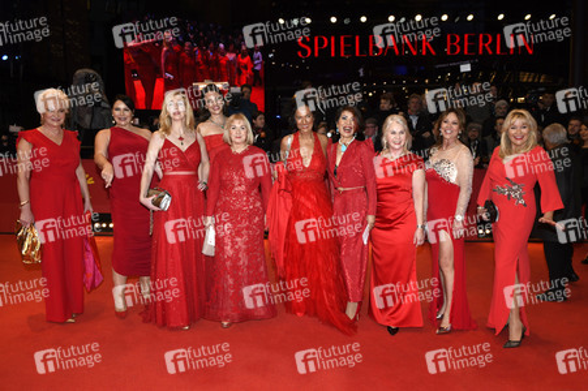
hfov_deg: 71.5
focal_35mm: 25
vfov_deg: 51.2
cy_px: 196
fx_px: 408
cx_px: 294
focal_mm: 17
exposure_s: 1/200
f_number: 7.1
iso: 640
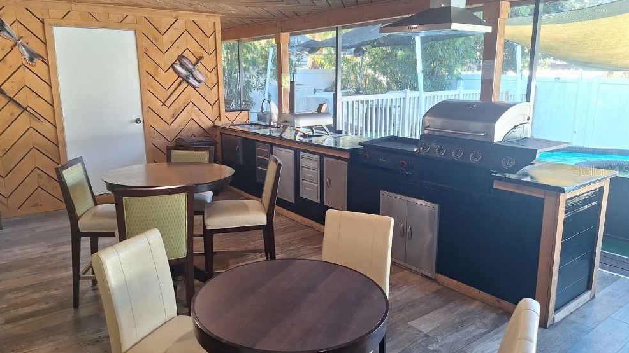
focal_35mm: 26
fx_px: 434
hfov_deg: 71.9
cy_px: 170
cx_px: 307
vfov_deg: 44.4
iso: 64
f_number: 1.8
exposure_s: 1/60
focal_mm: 5.54
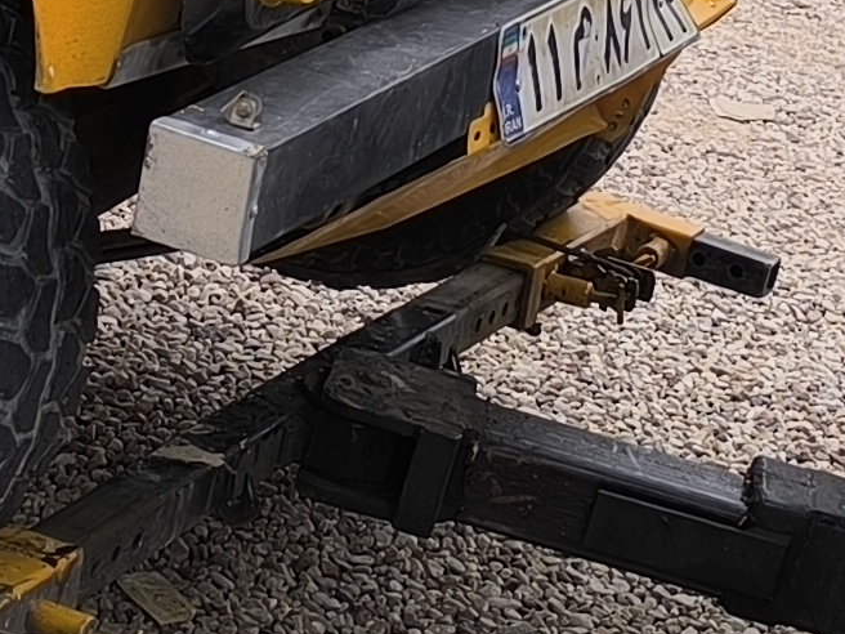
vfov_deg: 10.2
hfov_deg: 13.8
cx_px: 289
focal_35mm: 143
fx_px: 3491
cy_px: -99
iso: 50
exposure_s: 1/417
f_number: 1.65
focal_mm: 6.14
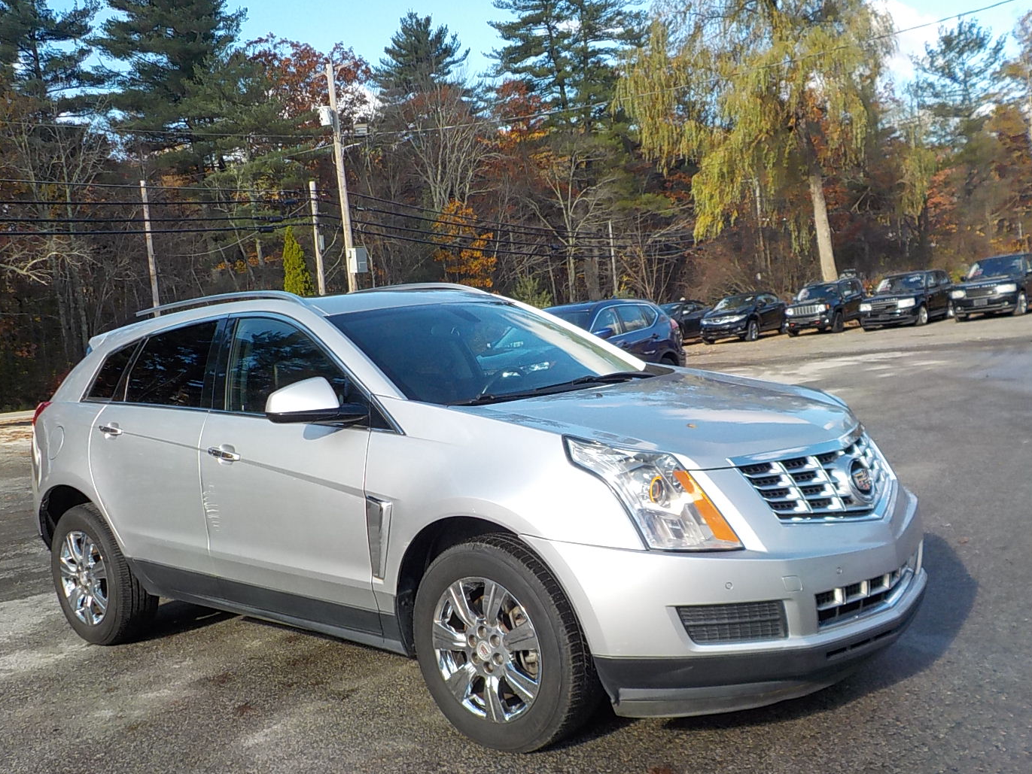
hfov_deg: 52.6
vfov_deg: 40.6
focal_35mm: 35
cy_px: 438
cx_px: 499
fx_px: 1044
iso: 125
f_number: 3.3
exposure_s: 1/500
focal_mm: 4.1
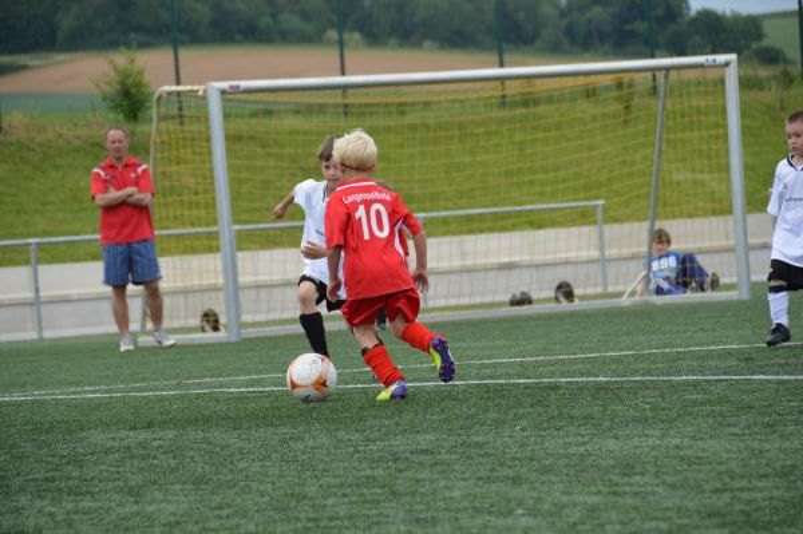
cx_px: 402
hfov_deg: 9.2
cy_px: 267
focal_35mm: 225
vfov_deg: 6.1
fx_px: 5015
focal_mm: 150
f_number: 5.6
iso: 400
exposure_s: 1/1250
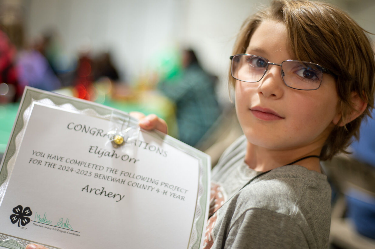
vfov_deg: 27.0
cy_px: 124
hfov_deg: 39.6
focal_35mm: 50
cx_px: 188
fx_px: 521
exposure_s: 1/125
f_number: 1.8
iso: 640
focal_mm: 50
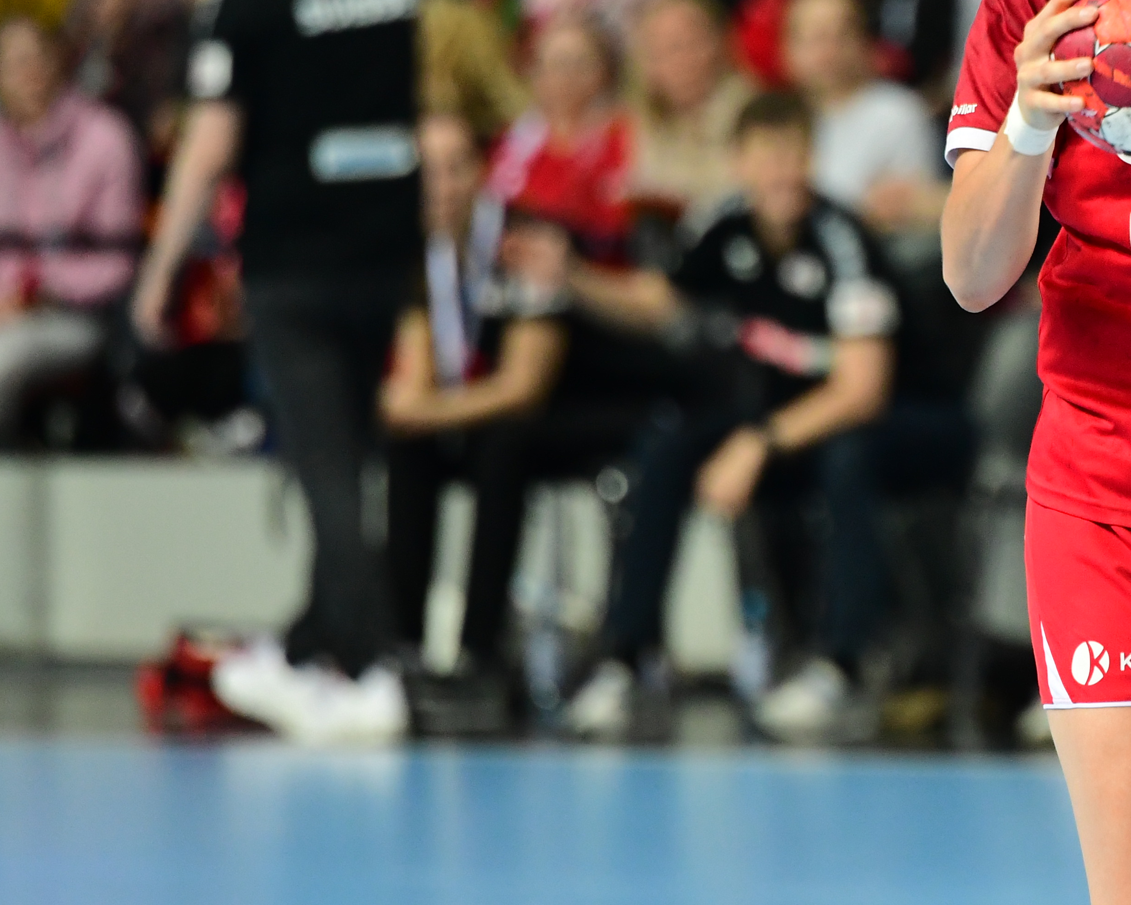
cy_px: 291
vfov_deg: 2.4
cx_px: 1242
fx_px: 21392
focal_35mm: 639
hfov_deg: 3.0
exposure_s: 1/1250
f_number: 2.8
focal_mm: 200
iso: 2000
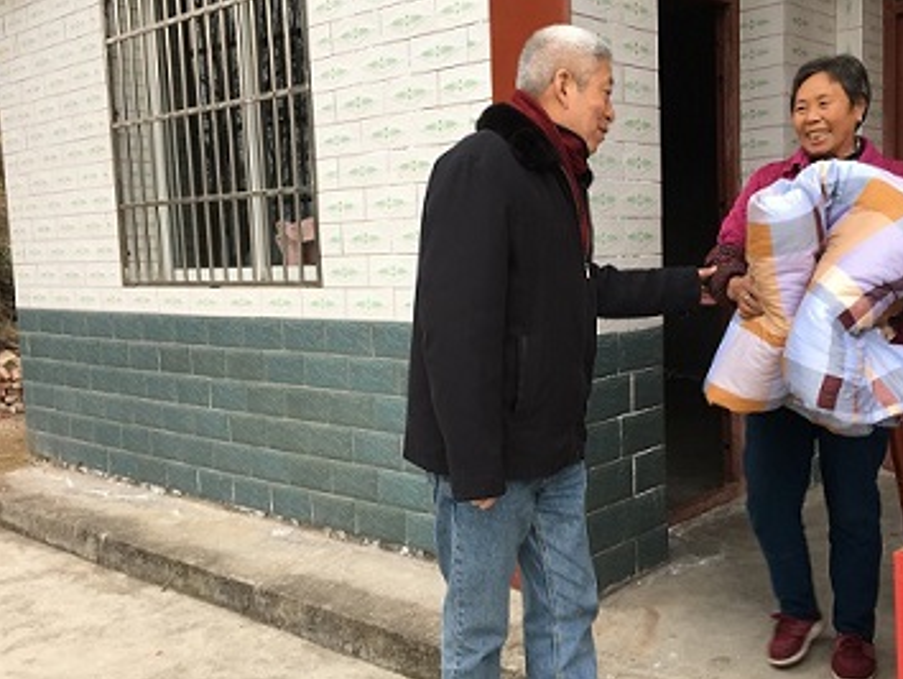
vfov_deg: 38.7
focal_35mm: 37
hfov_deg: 49.9
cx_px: 520
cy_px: 347
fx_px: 966
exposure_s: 1/50
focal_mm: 4.15
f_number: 2.2
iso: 25
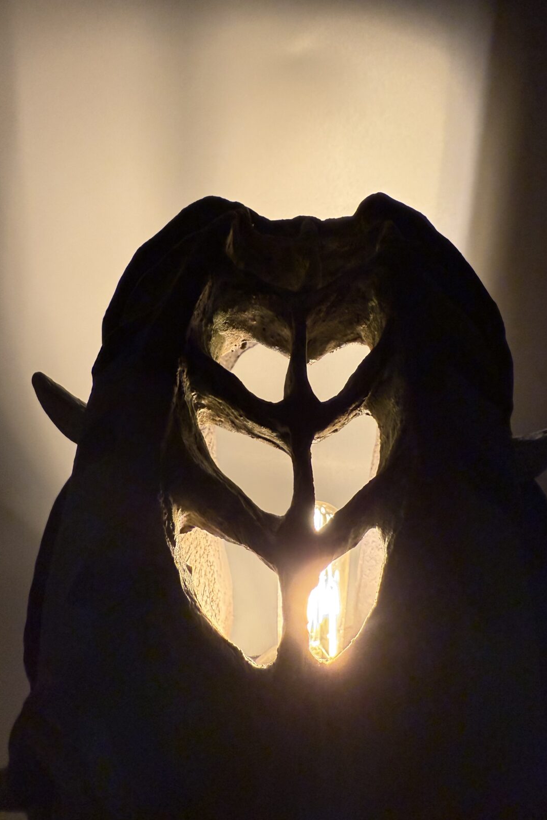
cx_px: 306
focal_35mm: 25
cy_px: 410
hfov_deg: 51.2
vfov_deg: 71.5
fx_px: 570
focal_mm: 2.22
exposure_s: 1/100
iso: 320
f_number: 2.2
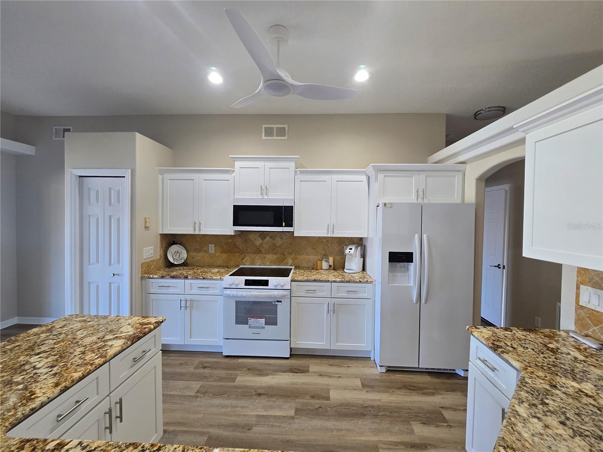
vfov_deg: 89.9
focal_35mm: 13
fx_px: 226
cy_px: 226
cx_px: 302
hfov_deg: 106.2
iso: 125
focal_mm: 2.2
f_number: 2.2
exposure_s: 1/60
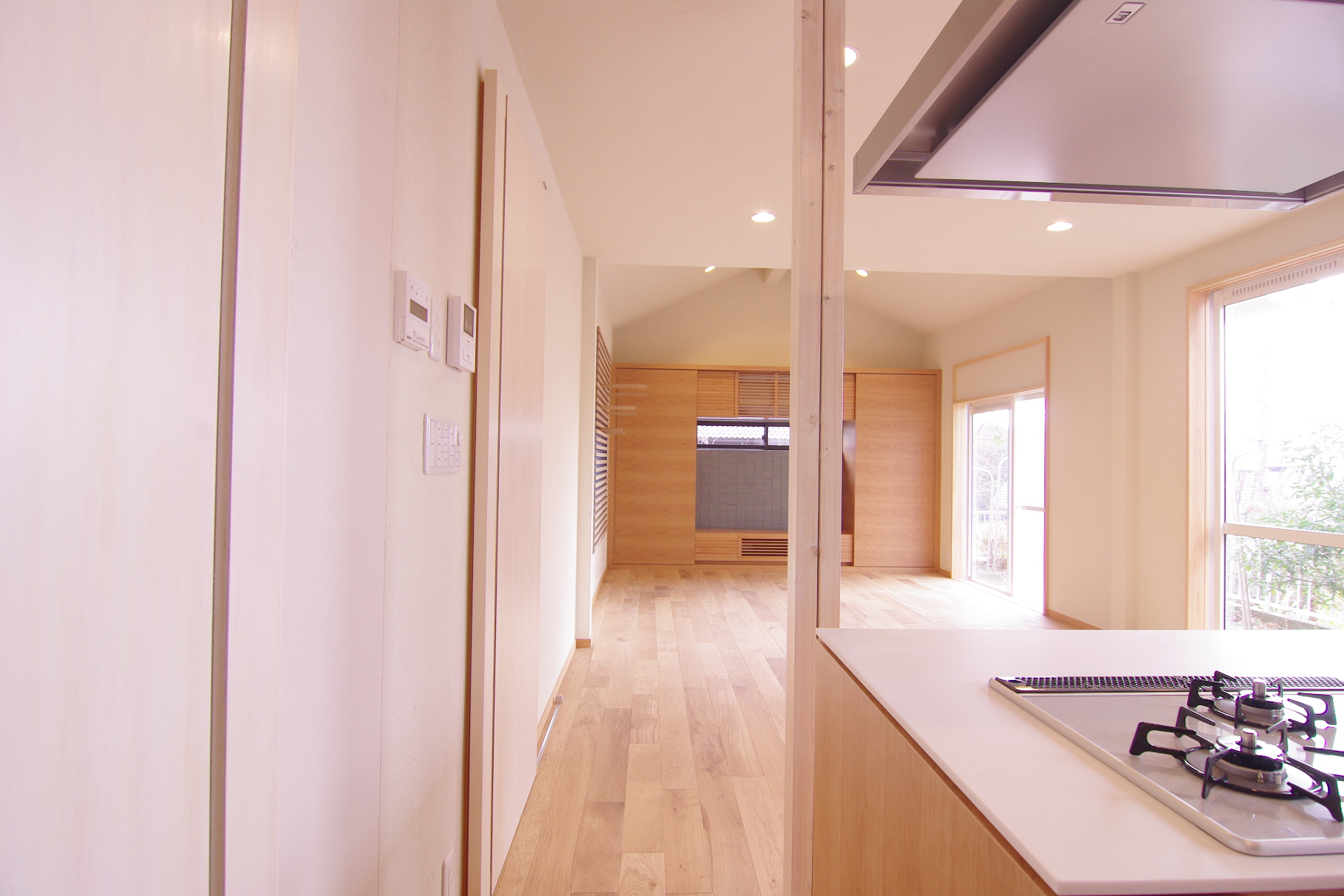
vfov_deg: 67.4
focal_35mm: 18
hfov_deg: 90.0
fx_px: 672
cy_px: 448
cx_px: 672
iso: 200
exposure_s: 1/8
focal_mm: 12
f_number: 6.7
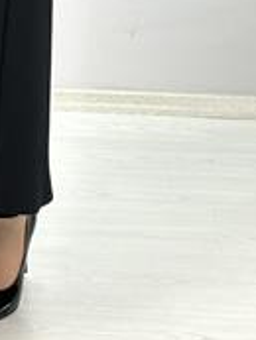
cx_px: -30
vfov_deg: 12.7
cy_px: -150
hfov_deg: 9.9
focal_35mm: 148
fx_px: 1458
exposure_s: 1/170
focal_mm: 6.86
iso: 50
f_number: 1.78
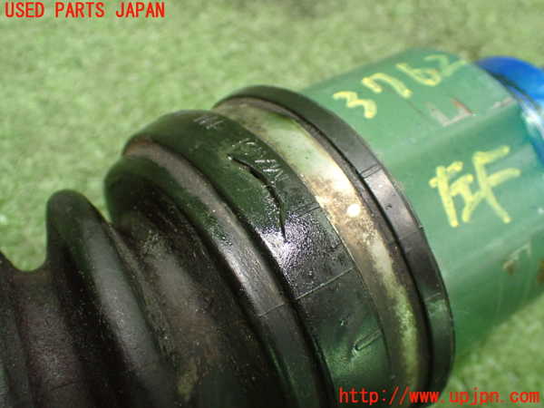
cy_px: 204
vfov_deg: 32.9
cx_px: 272
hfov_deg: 42.9
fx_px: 691
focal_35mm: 44
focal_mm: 7.84
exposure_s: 1/40
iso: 1000
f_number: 2.9
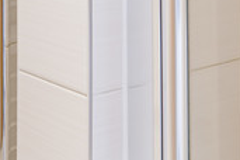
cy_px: -103
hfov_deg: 18.9
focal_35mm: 72
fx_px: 480
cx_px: -227
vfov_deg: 16.6
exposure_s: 1/1.67
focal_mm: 12
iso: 320
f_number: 9
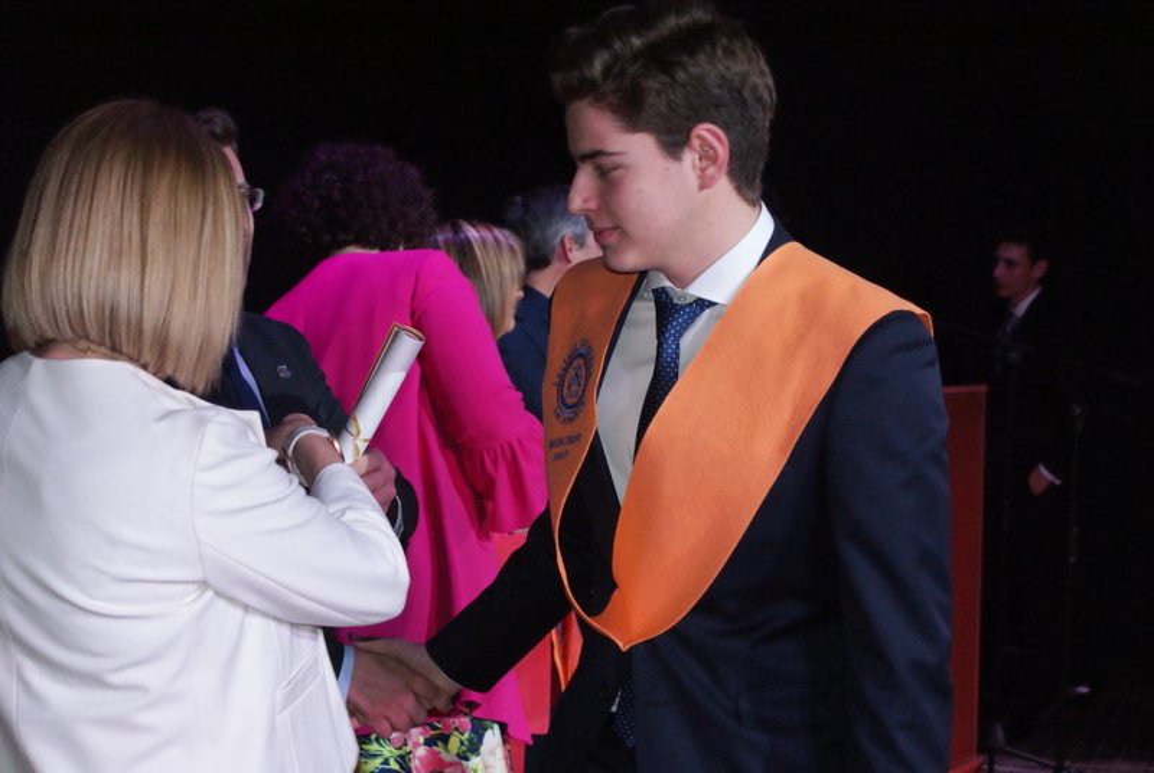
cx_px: 577
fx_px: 2408
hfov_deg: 27.0
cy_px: 386
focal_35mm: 75
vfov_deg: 18.2
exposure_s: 1/125
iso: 1600
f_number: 5.6
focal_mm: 50
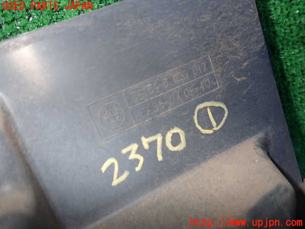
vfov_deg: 46.8
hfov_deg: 60.0
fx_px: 264
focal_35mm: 30
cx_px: 152
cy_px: 114
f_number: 6.3
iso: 200
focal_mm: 5.4
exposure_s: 1/30
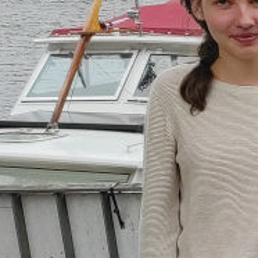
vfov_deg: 14.6
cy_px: 214
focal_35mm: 119
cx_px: 645
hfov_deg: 11.6
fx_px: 1003
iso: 100
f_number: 1.89
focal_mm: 5.43
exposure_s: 1/890
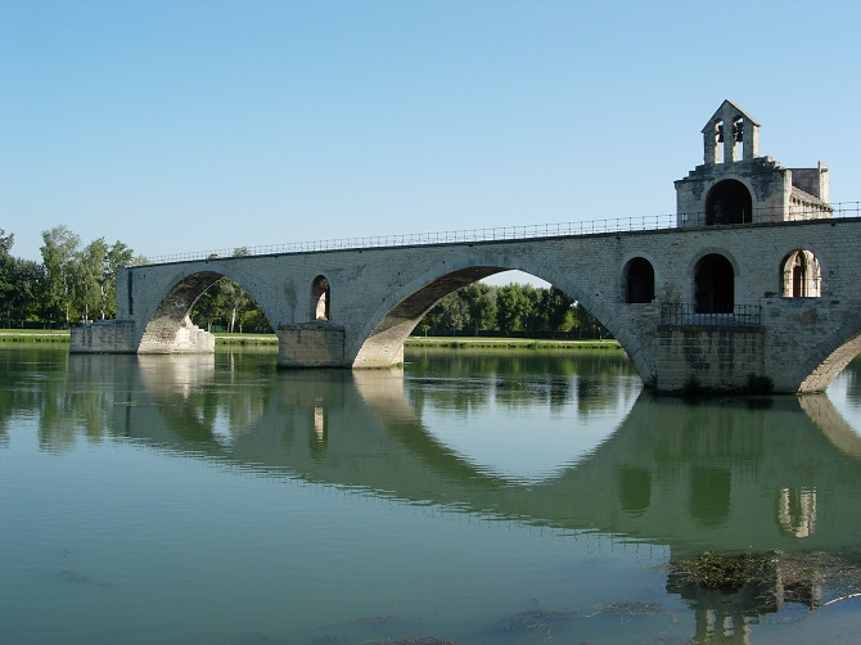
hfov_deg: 49.0
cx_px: 430
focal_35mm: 38
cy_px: 322
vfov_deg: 37.7
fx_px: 945
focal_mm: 7.8
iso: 79
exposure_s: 1/527
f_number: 4.8
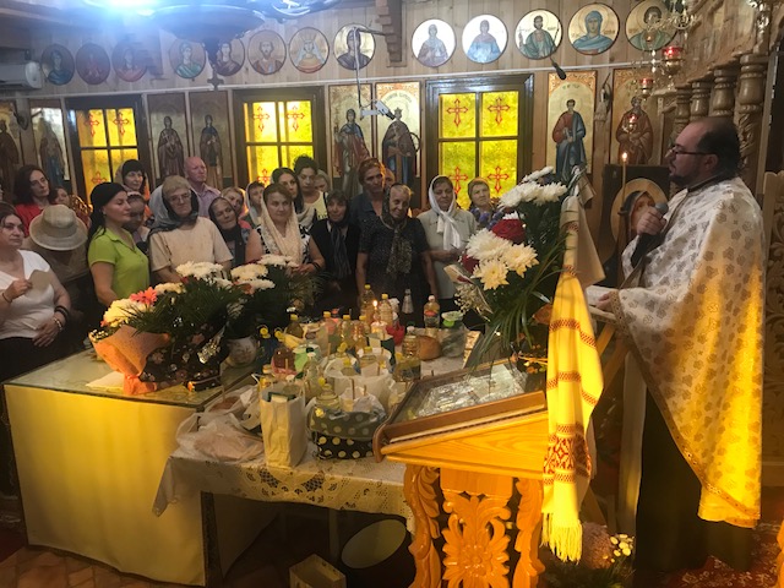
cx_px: 392
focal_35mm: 28
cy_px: 294
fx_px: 634
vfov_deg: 49.7
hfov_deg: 63.4
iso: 80
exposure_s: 1/17
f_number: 1.8
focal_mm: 3.99
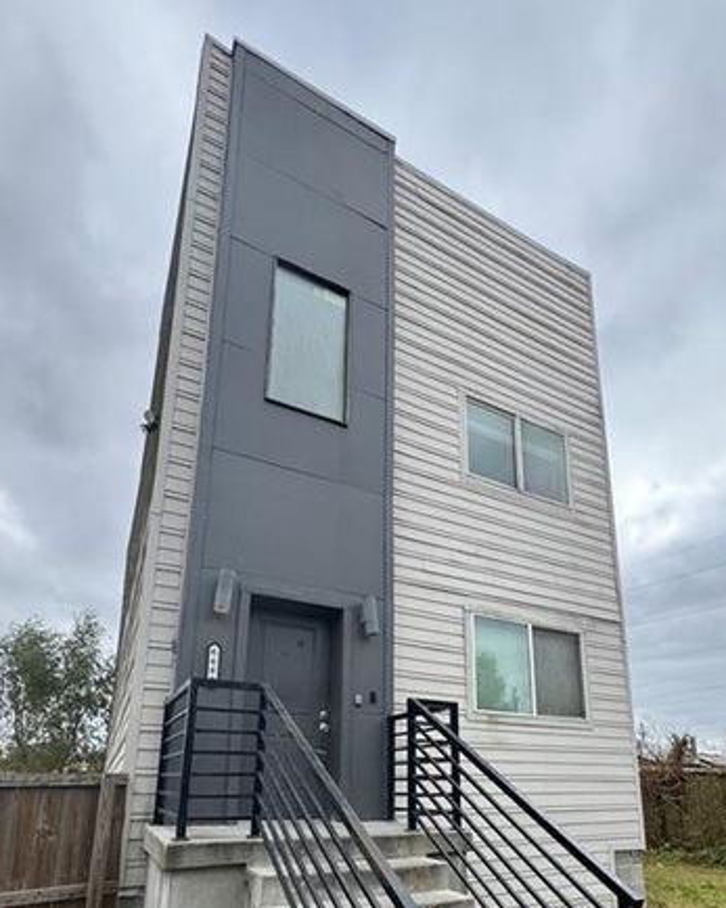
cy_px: 664
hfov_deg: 65.3
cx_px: 402
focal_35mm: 21
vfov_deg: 73.0
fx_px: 564
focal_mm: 2.22
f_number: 2.2
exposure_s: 1/615
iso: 50
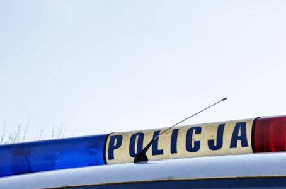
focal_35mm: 115
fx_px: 911
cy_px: 142
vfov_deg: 11.8
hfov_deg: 17.8
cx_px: 180
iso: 320
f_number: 10
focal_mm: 50
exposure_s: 1/400
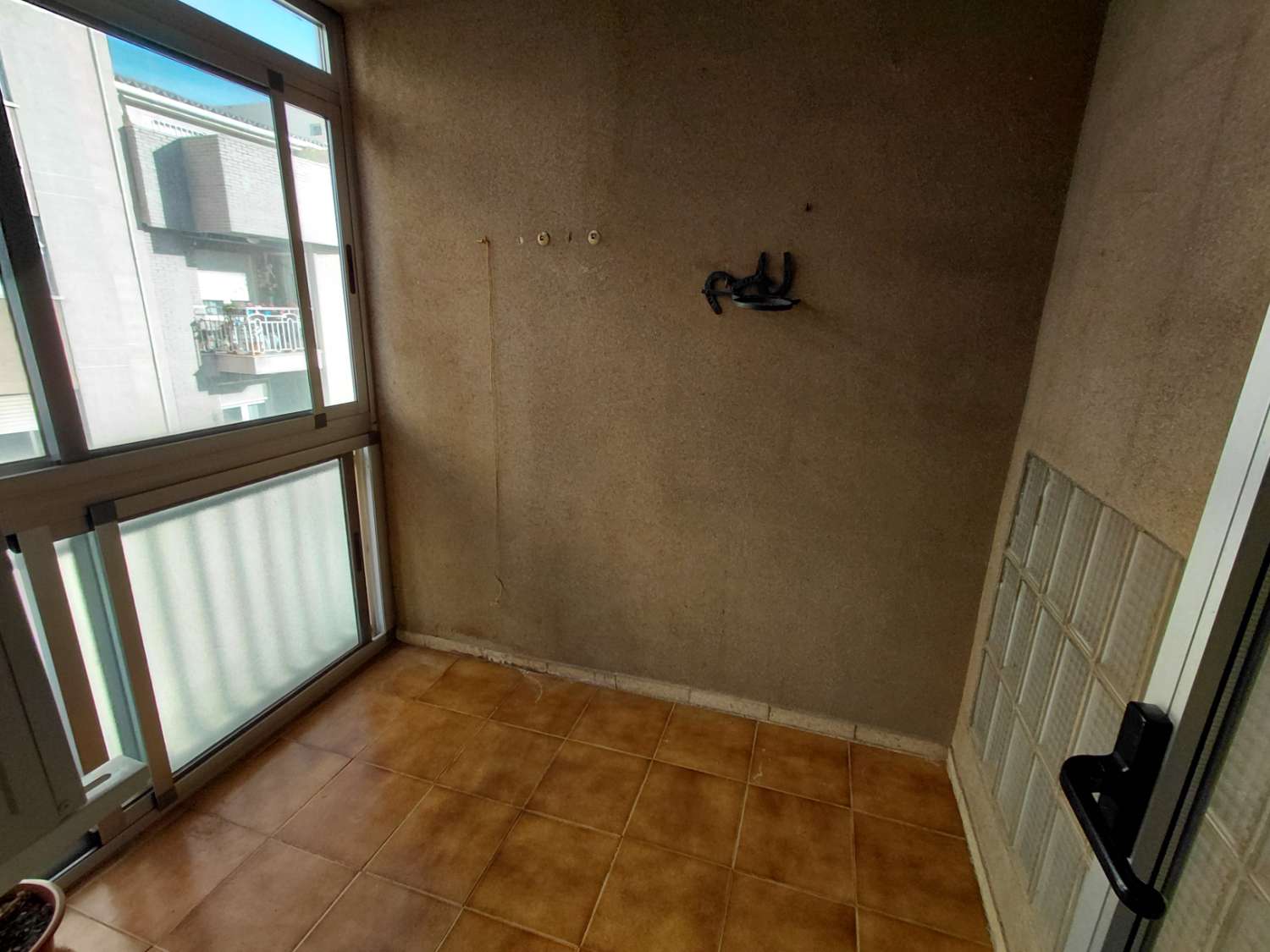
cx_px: 635
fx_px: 587
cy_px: 476
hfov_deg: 94.5
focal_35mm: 16
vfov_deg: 78.1
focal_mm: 1.64
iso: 40
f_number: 2.2
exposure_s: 1/128
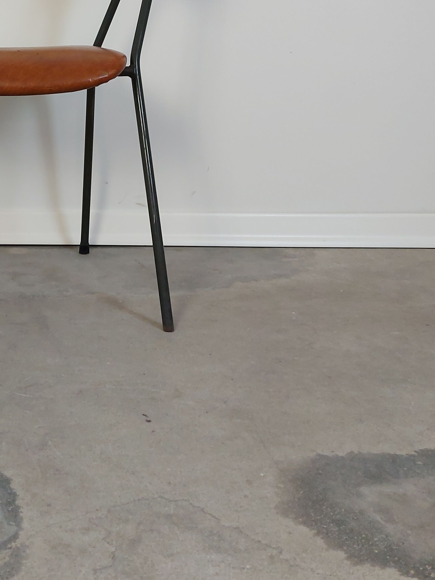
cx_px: 7
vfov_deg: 38.3
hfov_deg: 28.5
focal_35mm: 48
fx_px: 804
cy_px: 122
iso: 160
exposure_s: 1/50
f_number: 1.8
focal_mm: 5.23
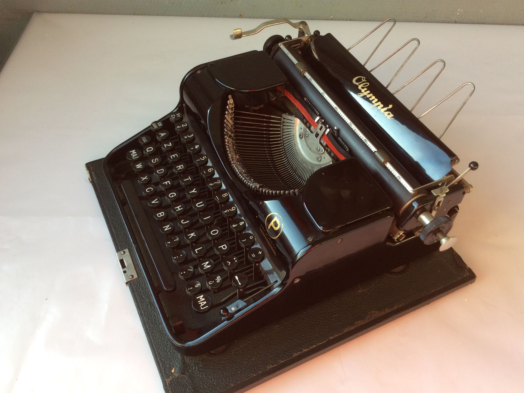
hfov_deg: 55.4
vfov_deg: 42.9
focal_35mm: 33
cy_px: 200
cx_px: 261
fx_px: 499
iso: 40
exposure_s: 1/50
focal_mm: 3.3
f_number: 2.4
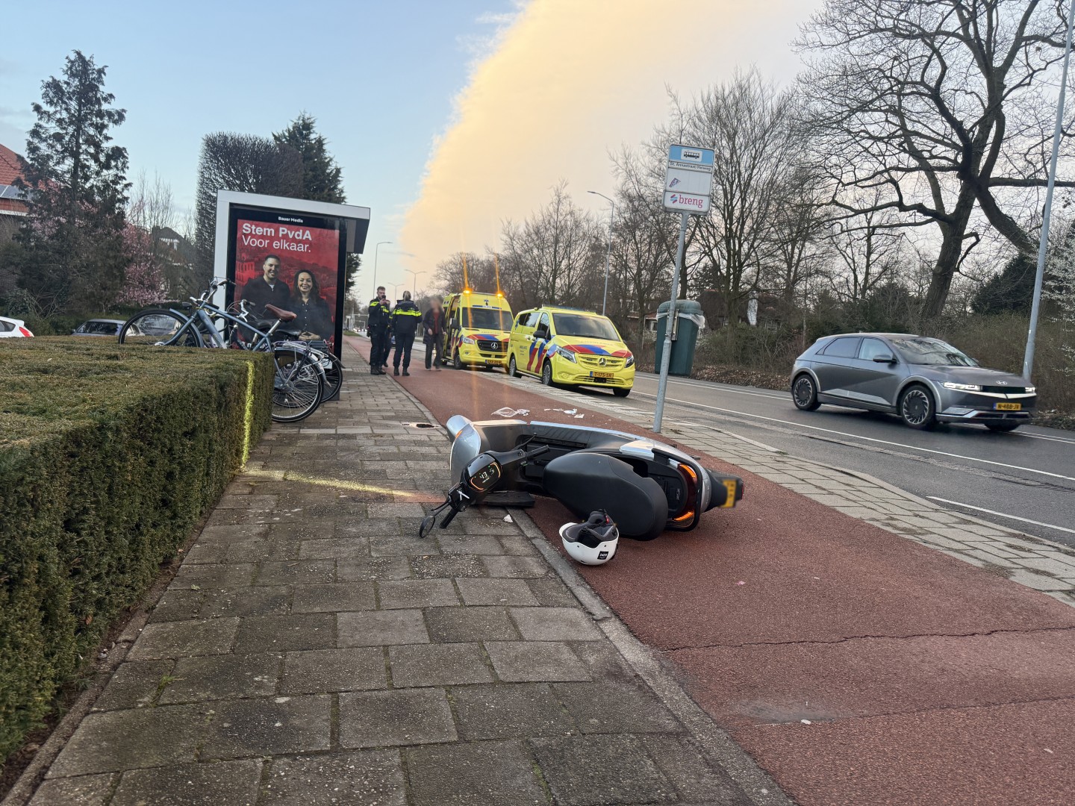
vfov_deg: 56.8
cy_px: 403
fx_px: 745
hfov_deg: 71.6
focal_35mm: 24
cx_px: 538
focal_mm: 6.76
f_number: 1.78
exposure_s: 1/130
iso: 160
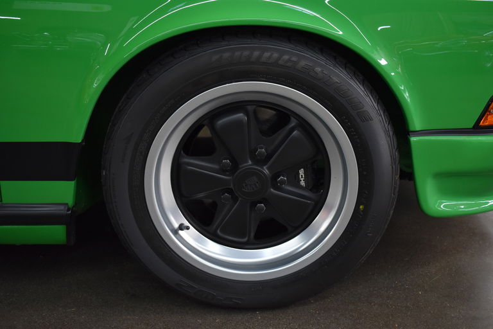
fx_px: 555
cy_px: 164
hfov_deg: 47.9
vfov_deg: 33.0
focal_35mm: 40
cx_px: 246
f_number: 4
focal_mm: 27
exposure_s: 1/125
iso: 900
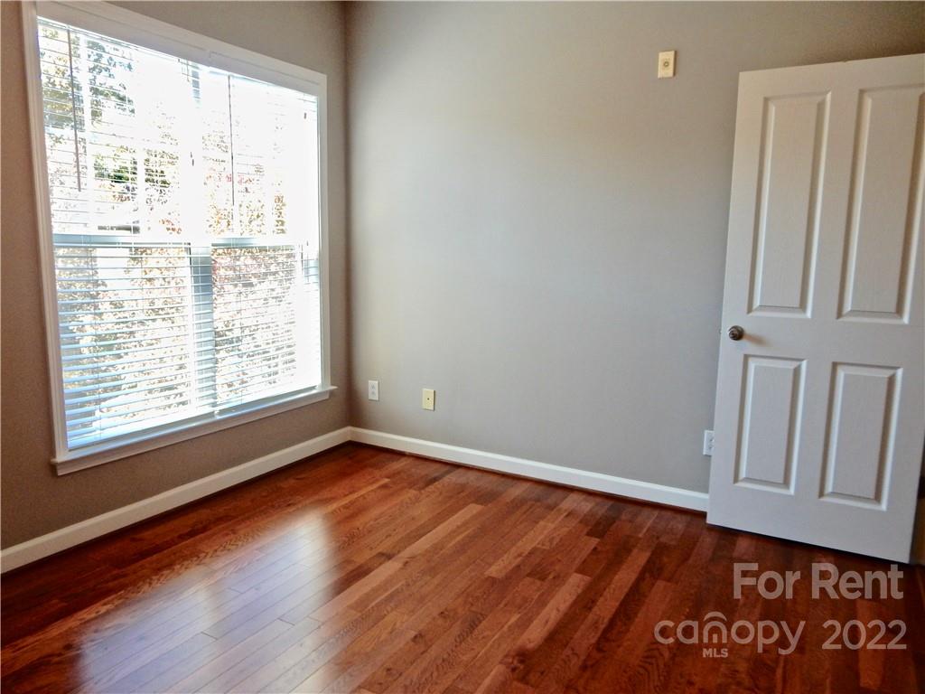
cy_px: 347
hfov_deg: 69.4
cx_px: 462
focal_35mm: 25
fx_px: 668
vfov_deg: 54.9
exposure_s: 1/50
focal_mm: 4.5
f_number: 3.7
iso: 125
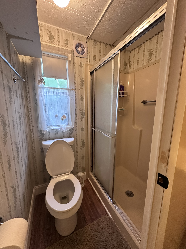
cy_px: 124
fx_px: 100
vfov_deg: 102.1
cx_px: 93
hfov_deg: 85.7
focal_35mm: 14
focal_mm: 2.22
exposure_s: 1/60
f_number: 2.2
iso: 320
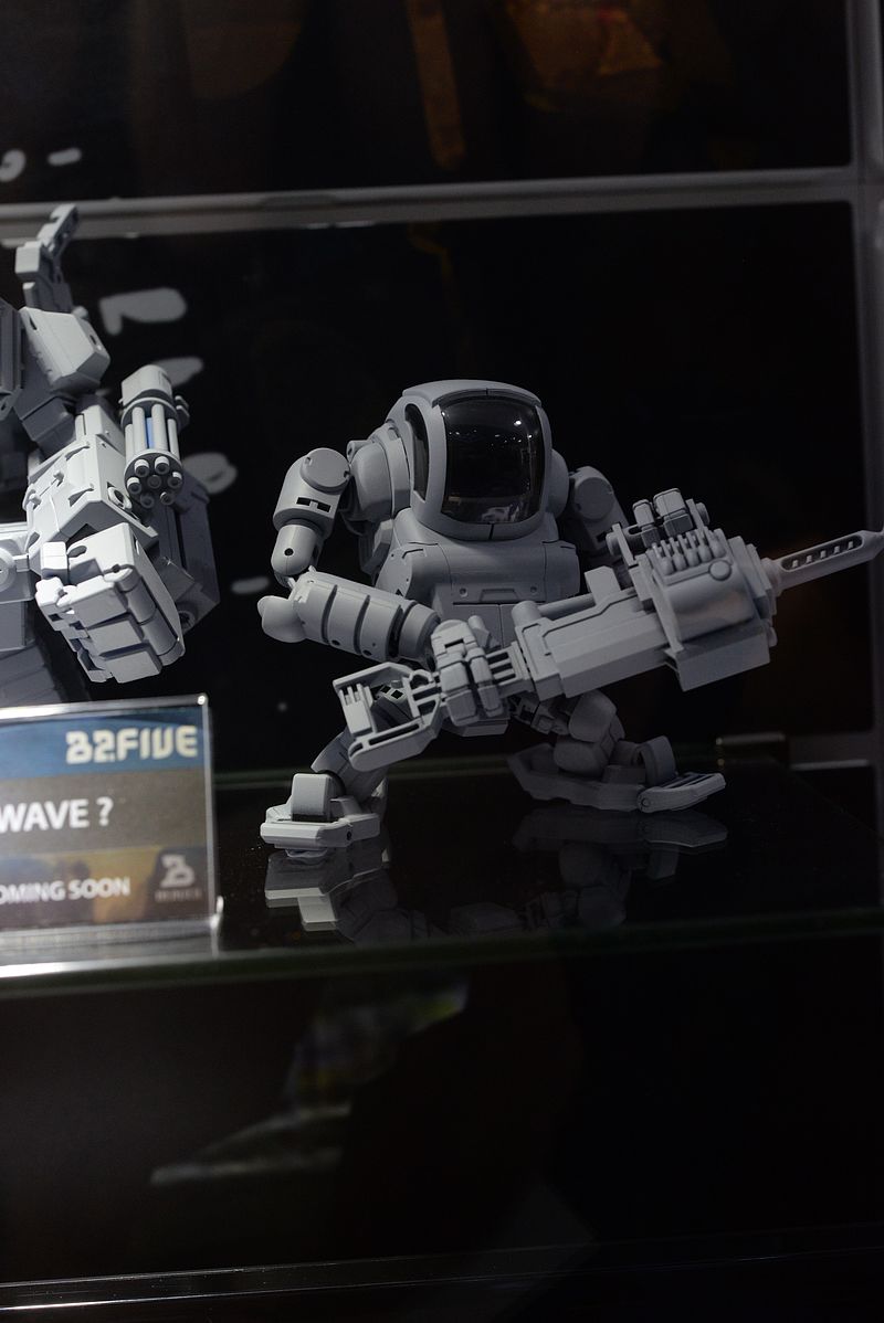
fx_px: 1839
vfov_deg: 39.6
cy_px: 662
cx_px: 442
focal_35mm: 50
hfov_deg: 27.0
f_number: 5.6
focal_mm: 50
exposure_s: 1/100
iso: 2000
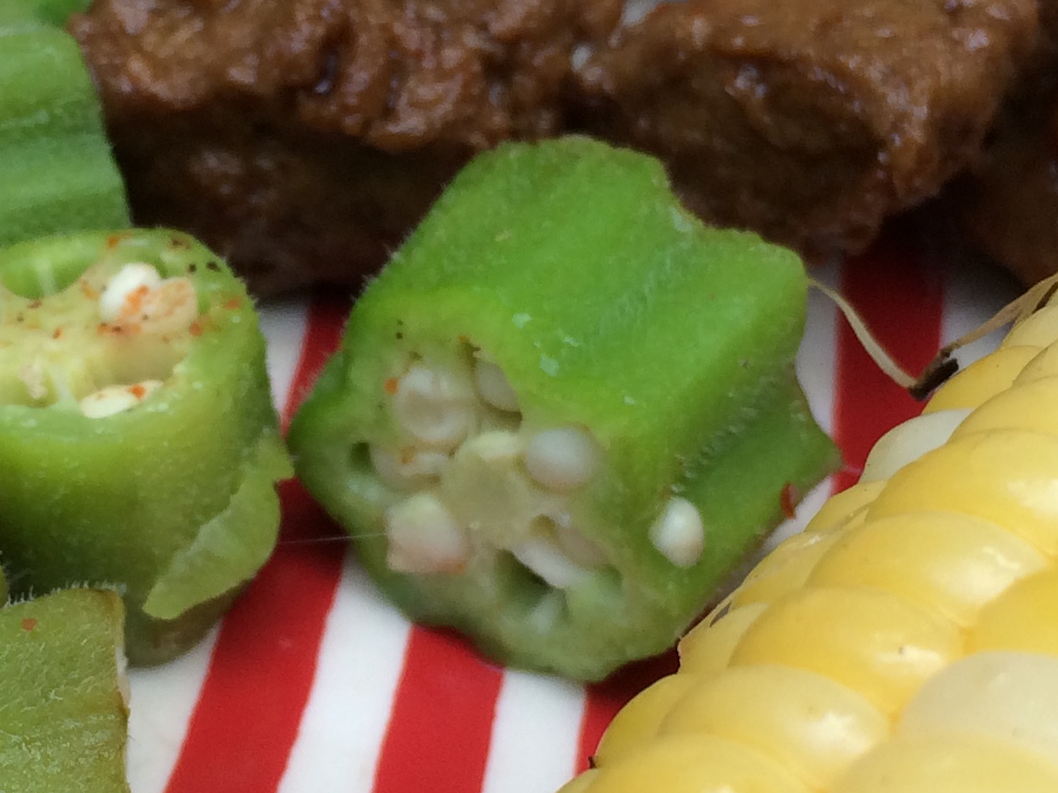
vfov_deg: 15.5
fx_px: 2903
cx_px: 273
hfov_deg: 20.5
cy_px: 509
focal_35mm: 95
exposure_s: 1/120
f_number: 2.2
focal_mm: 4.12
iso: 40
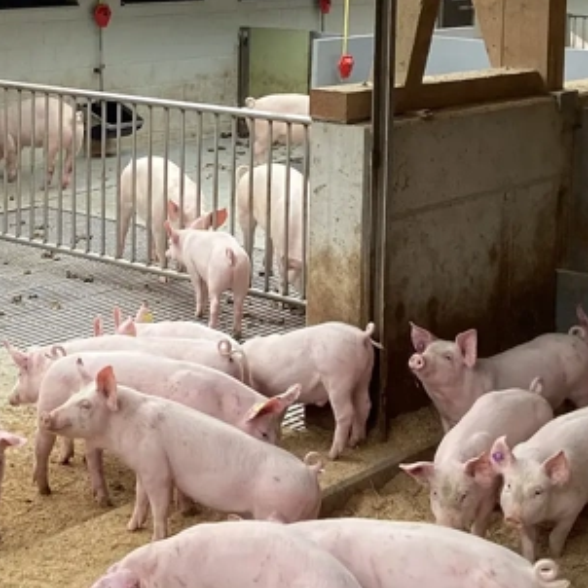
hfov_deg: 22.6
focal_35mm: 76
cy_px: 74
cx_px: 154
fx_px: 1461
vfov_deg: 22.3
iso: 80
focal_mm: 4.25
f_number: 1.8
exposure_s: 1/121
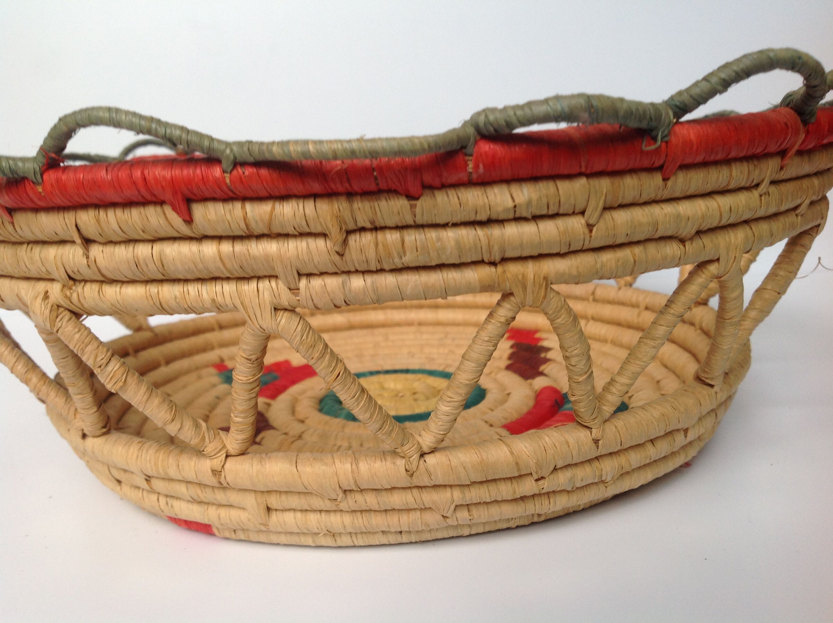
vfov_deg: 40.6
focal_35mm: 35
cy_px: 312
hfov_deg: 52.7
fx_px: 841
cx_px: 416
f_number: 2.4
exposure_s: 1/60
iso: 50
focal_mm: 4.28
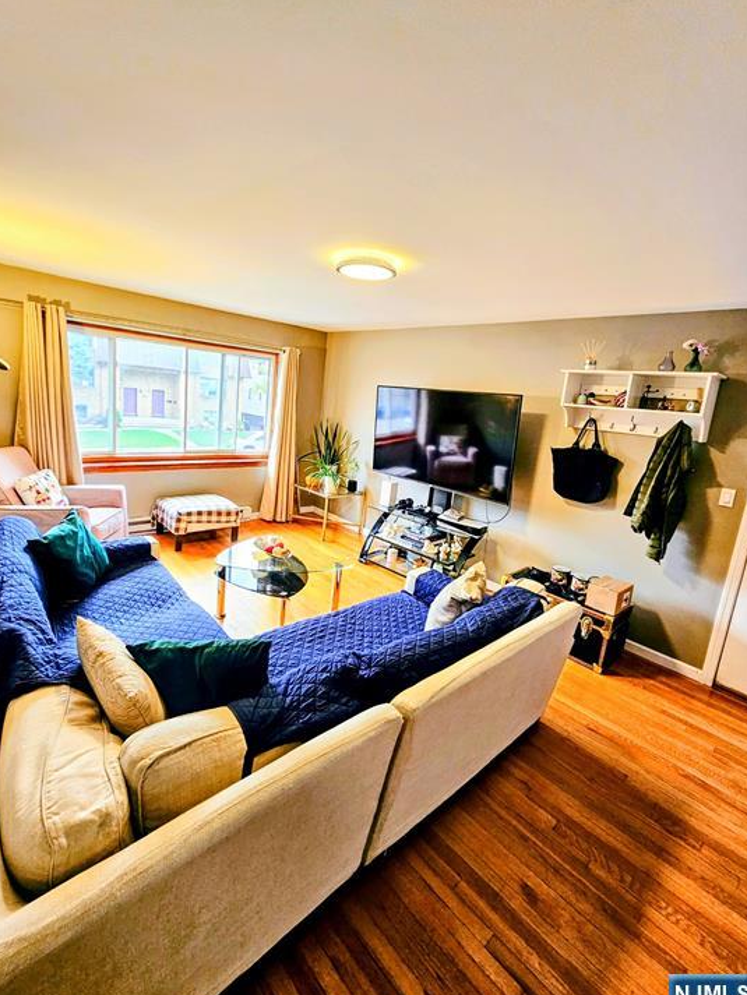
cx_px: 350
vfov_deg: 102.0
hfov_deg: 85.6
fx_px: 403
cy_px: 477
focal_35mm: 14
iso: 125
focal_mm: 2.2
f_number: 2.2
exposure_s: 1/60
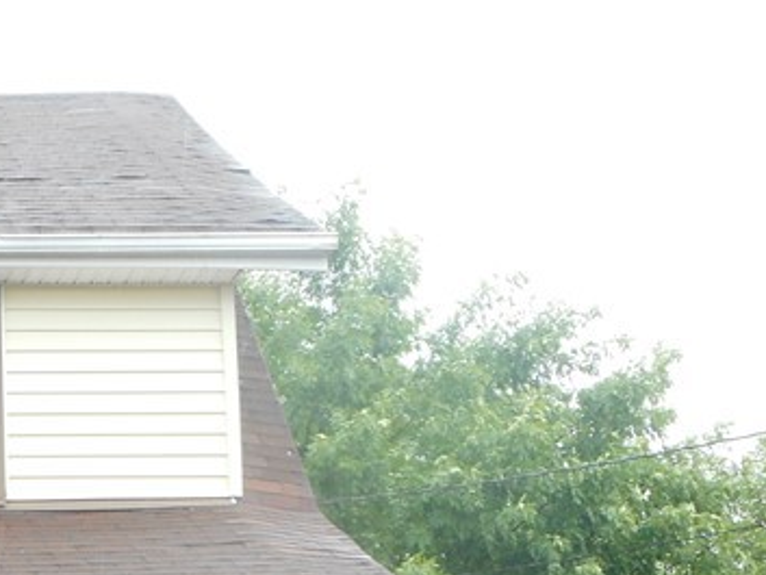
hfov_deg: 16.2
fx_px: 2501
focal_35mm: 113
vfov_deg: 12.8
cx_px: -306
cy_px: 686
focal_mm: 6.9
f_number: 4.5
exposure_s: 1/160
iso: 80
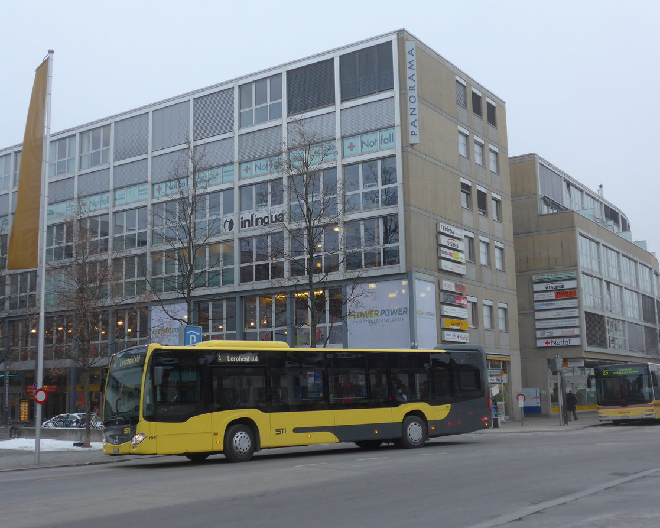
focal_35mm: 43
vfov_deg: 34.9
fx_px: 840
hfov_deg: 42.9
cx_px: 316
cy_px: 264
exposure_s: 1/200
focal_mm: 8.4
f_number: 2.8
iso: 160
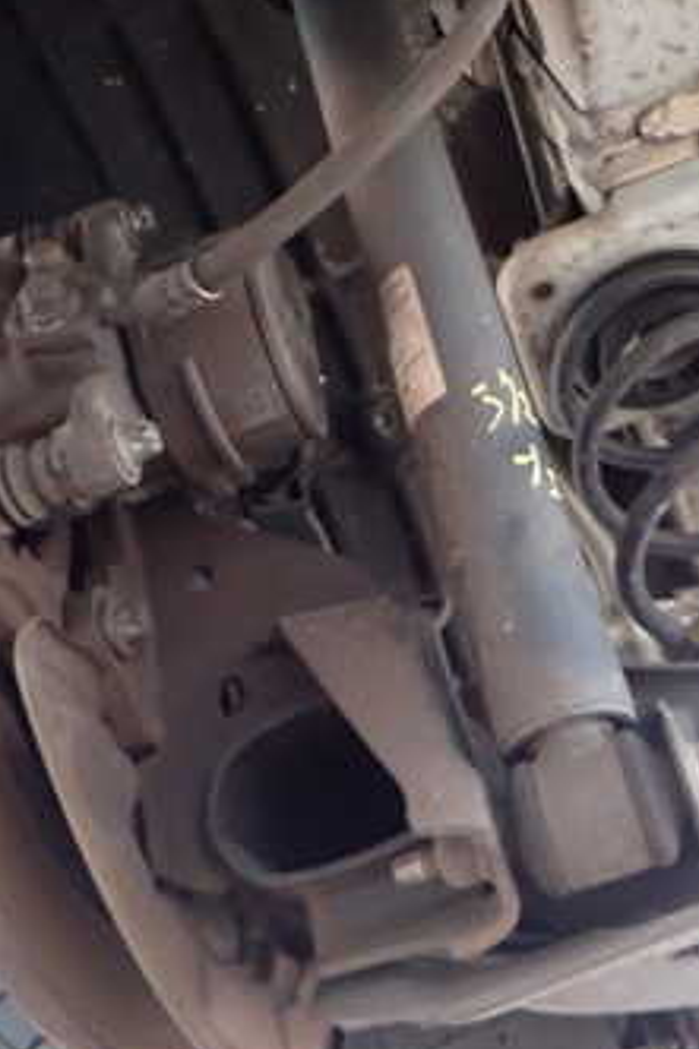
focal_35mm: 47
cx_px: 484
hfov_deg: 28.4
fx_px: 1370
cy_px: 417
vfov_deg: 41.7
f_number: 2
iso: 800
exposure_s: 1/30
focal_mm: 4.5
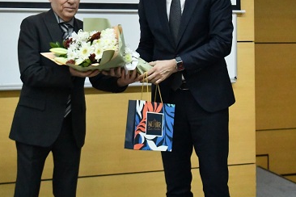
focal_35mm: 67
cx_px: 166
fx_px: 551
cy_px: 38
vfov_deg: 20.1
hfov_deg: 30.0
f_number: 2.8
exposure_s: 1/500
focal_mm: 36
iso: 20000
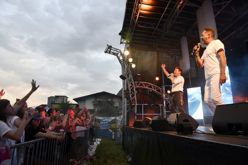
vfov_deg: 53.1
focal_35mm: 24
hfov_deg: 73.8
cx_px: 124
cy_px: 82
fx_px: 165
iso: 1000
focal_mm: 24
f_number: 6.3
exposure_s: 1/160
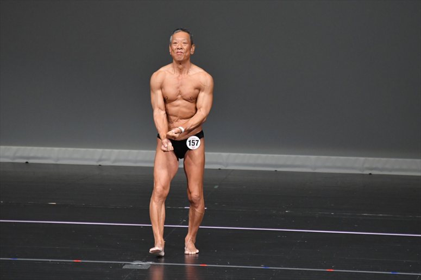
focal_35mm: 375
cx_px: 210
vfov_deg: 3.7
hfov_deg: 5.5
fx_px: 4383
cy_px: 140
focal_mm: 250
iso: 4000
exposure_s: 1/400
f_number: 5.6
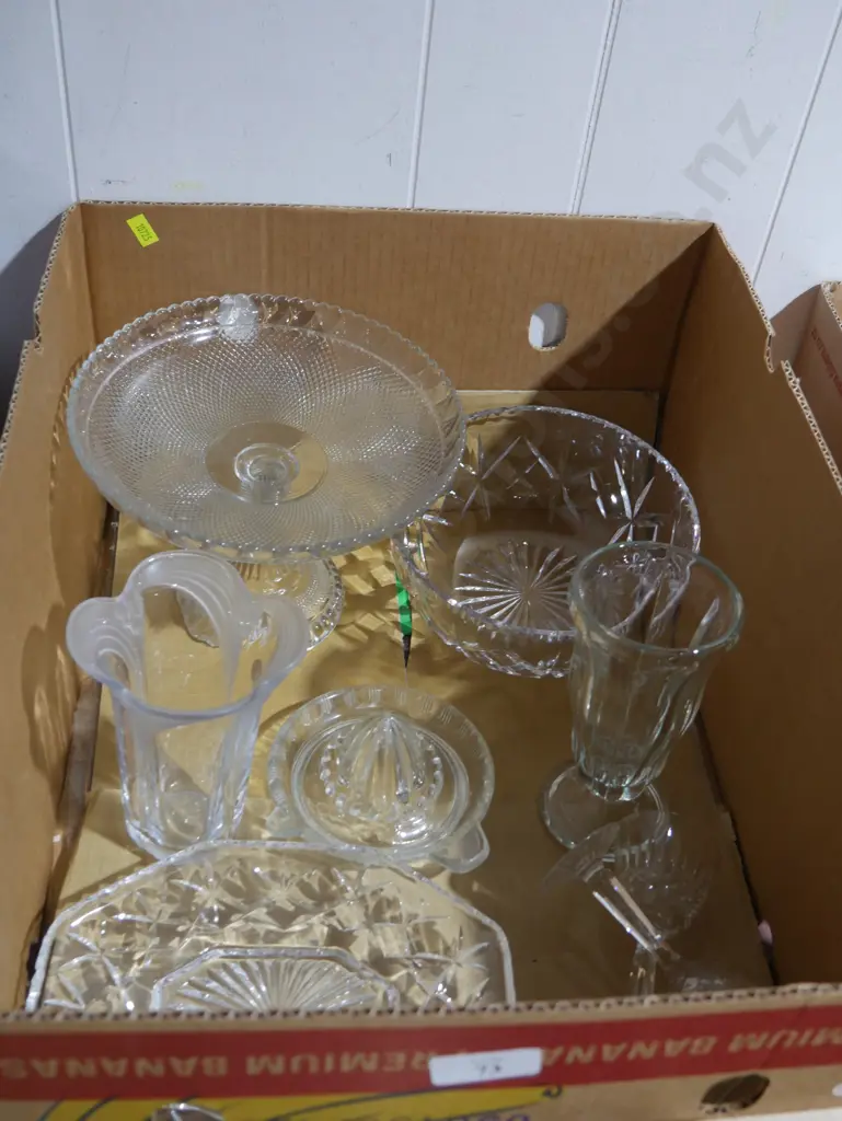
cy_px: 560
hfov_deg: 37.8
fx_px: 1231
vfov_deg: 49.0
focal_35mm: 38
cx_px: 421
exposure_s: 1/60
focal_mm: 19
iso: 800
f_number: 4.1
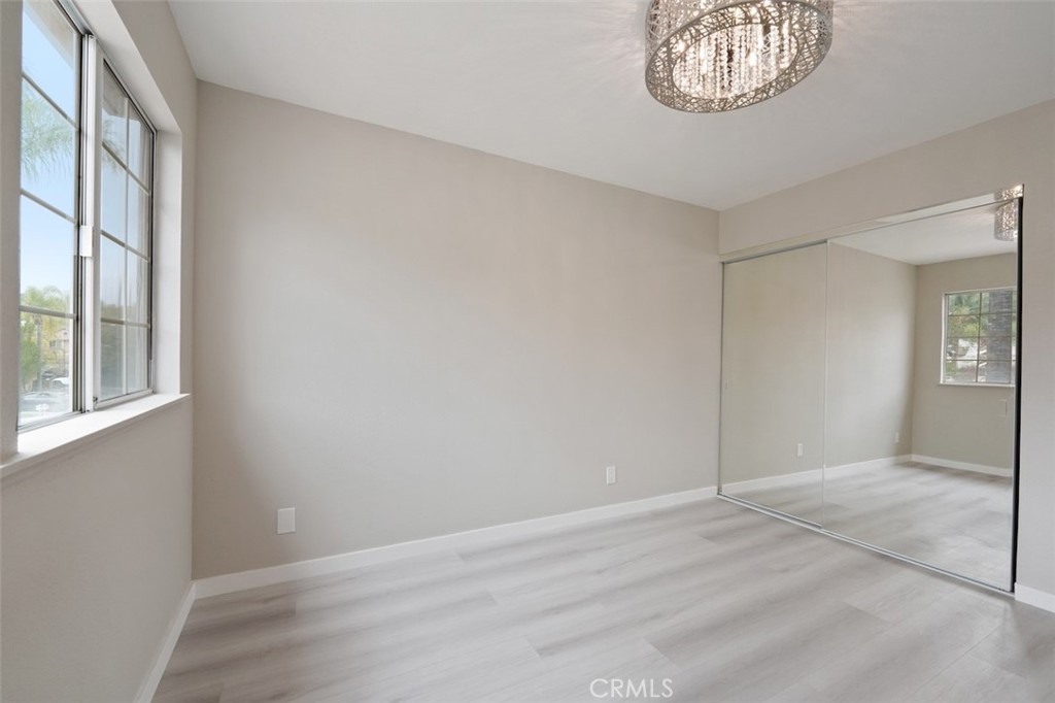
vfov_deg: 81.2
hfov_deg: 104.3
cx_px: 528
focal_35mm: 14
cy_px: 352
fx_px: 410
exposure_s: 1/50
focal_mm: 14
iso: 640
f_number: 9
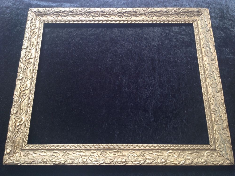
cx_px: 118
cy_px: 88
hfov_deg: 52.7
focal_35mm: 35
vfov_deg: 40.6
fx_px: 237
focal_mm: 4.28
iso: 64
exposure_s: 1/40
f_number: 2.4
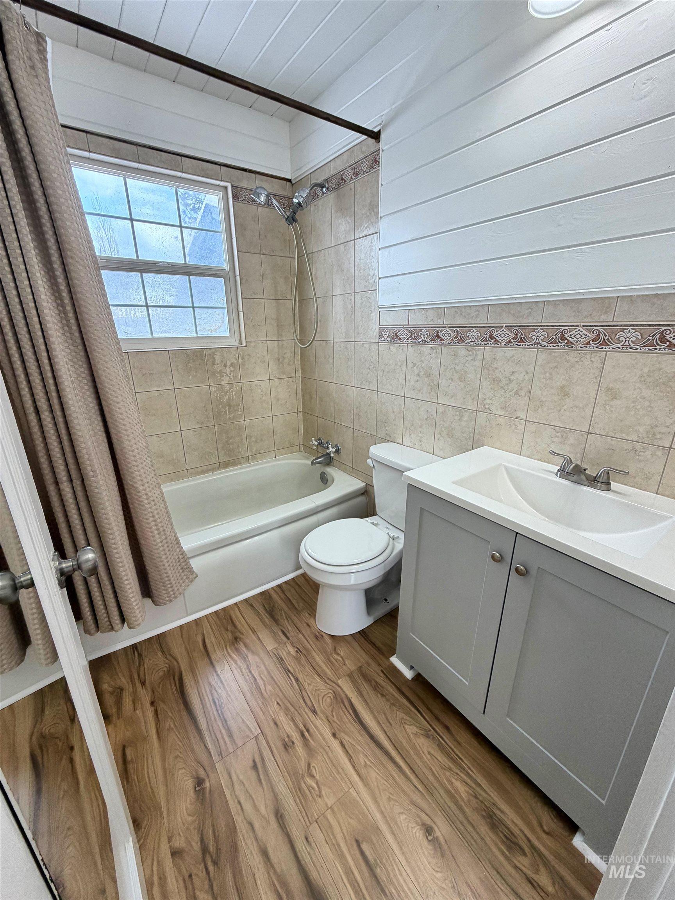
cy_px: 450
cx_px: 338
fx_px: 364
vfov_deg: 102.1
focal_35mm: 14
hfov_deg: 85.7
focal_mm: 2.22
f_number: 2.2
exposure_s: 1/120
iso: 64
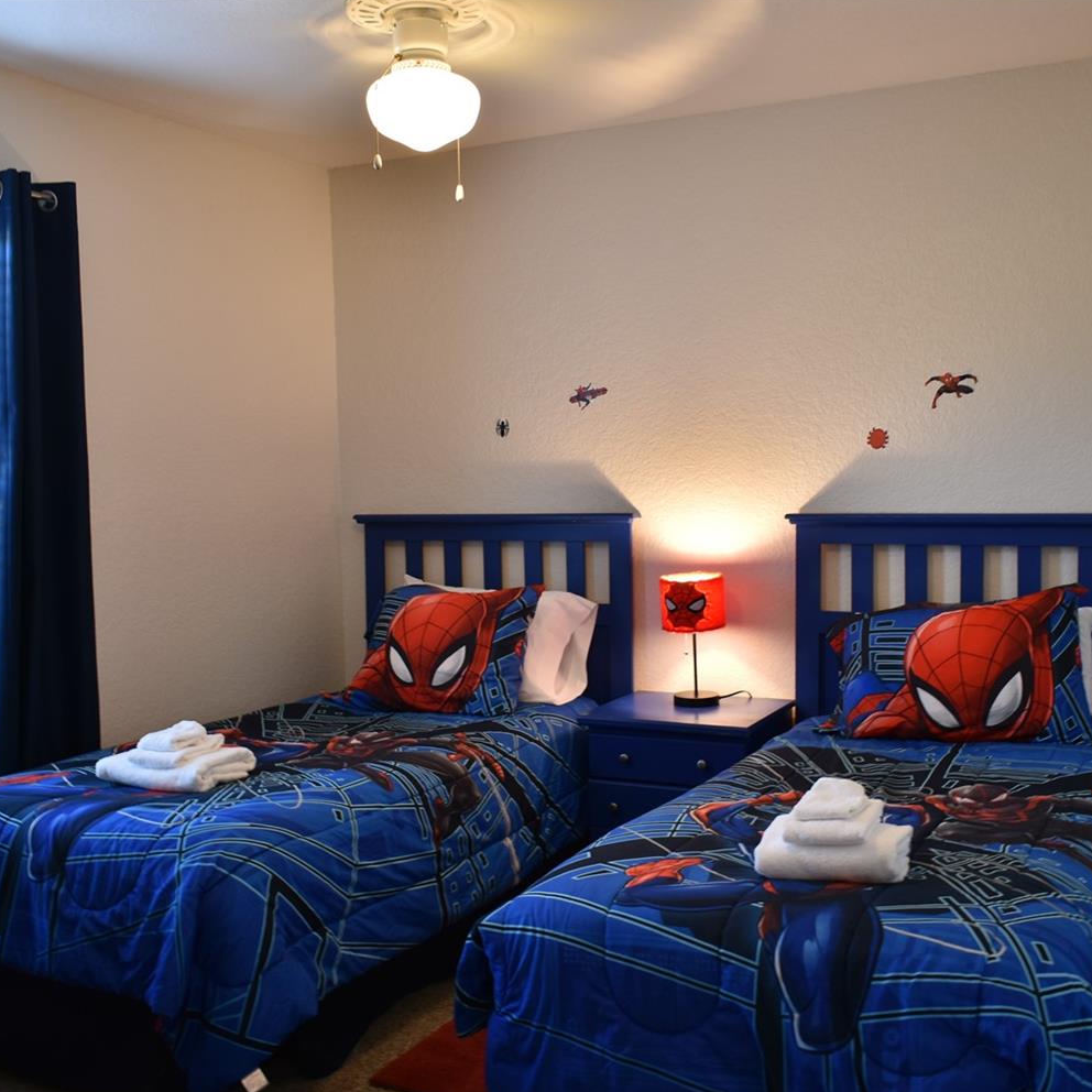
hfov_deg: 44.9
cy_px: 580
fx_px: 1321
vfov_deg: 44.9
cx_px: 554
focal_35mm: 37
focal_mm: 18
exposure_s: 1/10
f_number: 3.5
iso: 100
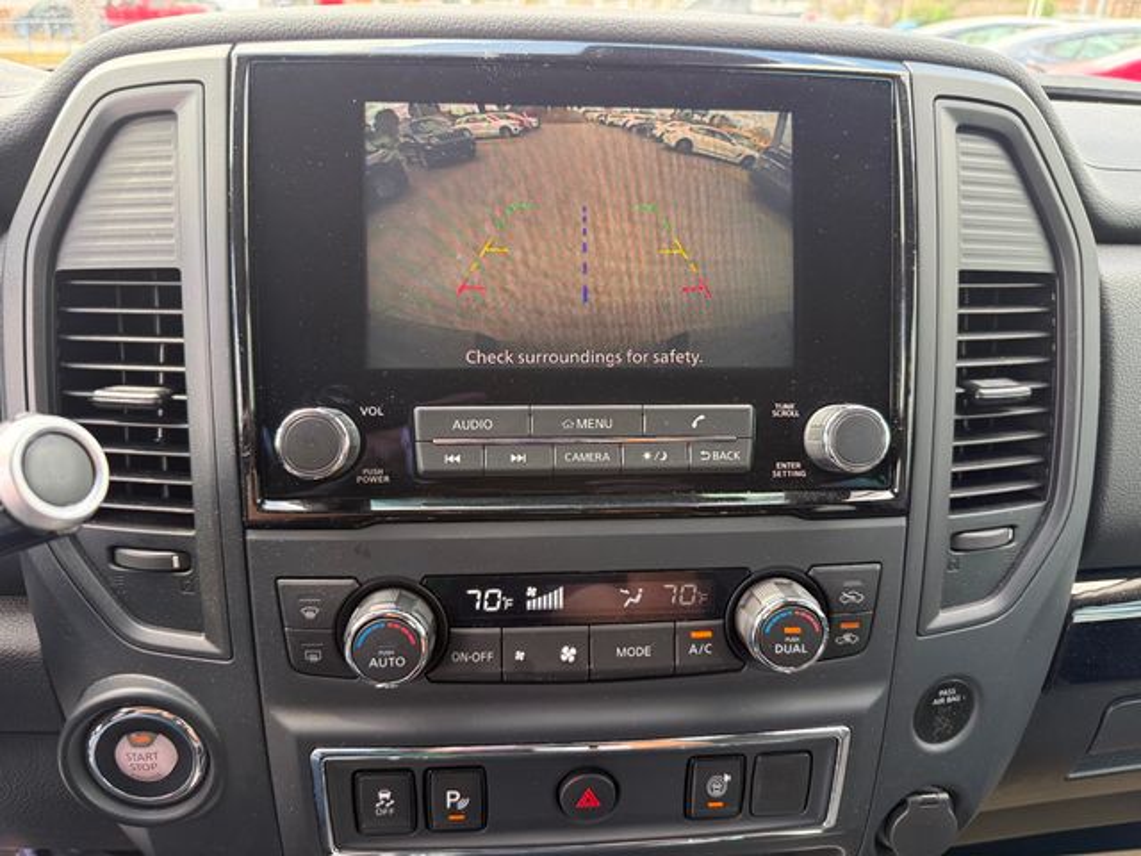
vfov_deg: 56.8
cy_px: 428
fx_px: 791
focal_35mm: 24
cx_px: 570
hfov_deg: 71.6
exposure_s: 1/166
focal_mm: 6.76
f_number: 1.78
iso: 160
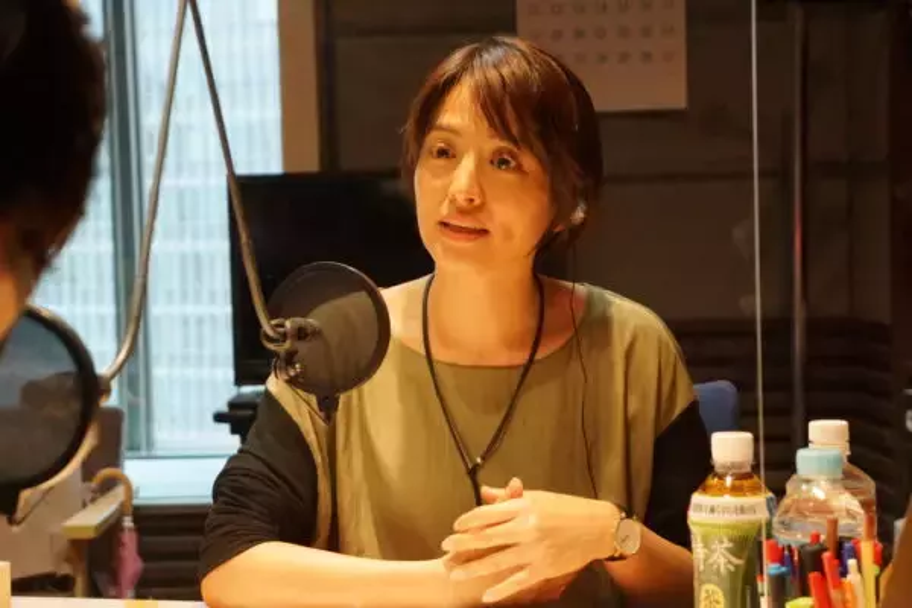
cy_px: 304
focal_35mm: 82
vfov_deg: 16.7
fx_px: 2077
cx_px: 456
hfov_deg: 24.8
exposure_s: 1/160
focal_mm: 55
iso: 3200
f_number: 5.6
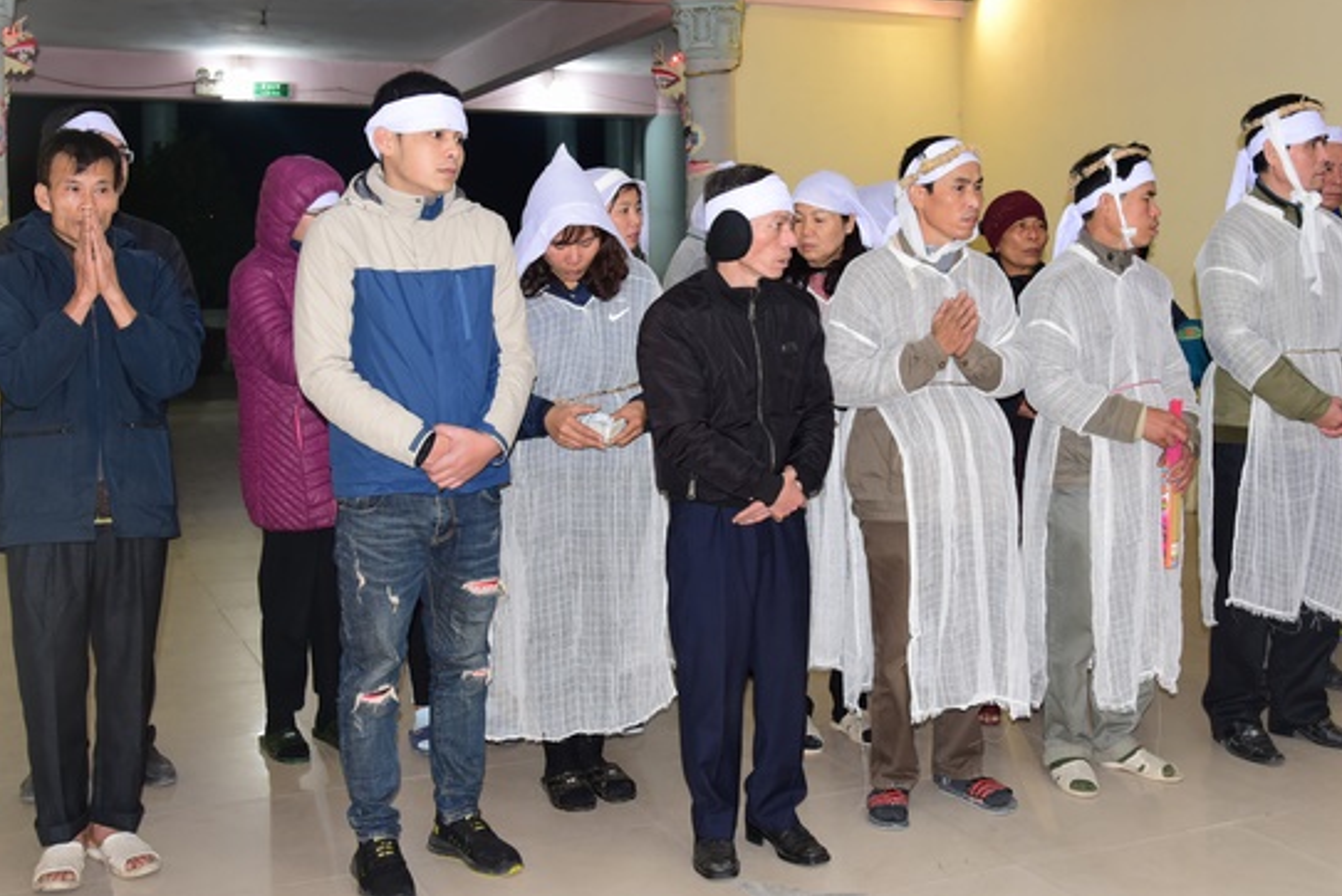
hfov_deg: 46.3
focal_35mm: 42
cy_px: 361
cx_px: 723
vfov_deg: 31.8
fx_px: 1566
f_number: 5.6
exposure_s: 1/60
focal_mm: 35
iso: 800
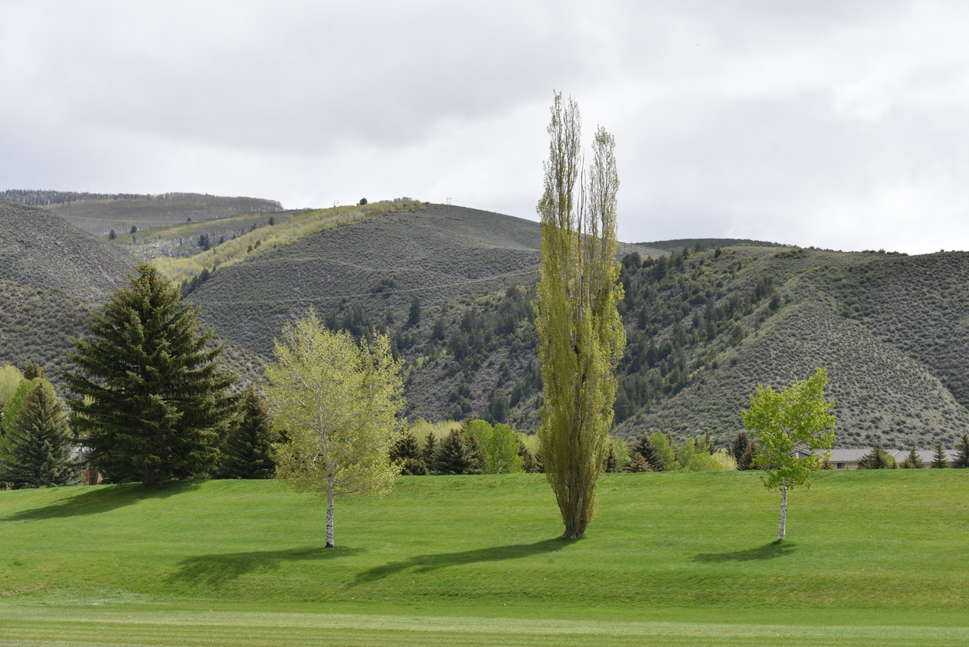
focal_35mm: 86
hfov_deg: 23.6
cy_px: 326
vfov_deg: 15.9
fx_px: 2315
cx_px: 489
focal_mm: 85
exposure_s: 1/250
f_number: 8
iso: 100
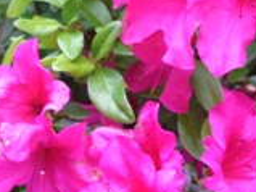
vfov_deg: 16.6
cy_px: 35
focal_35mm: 88
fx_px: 650
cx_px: 238
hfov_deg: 21.7
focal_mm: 7.9
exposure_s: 1/125
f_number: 2.8
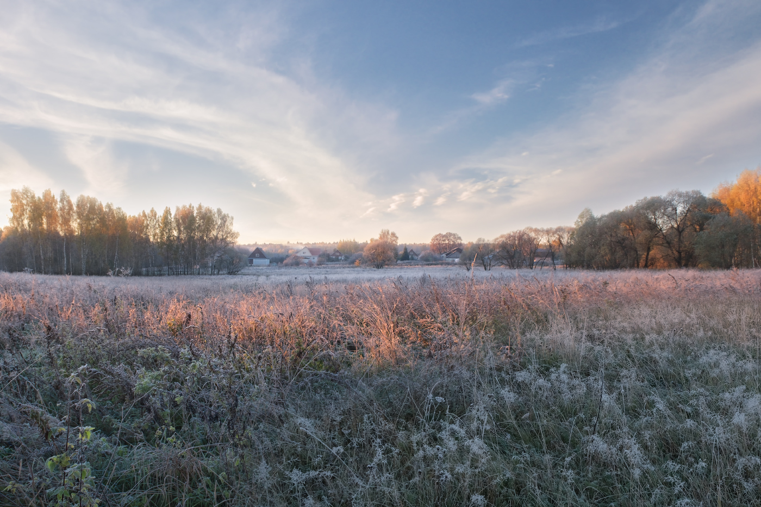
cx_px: 380
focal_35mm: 24
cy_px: 254
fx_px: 507
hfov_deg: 73.8
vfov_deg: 53.1
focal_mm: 16
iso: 500
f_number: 8
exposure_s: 1/40
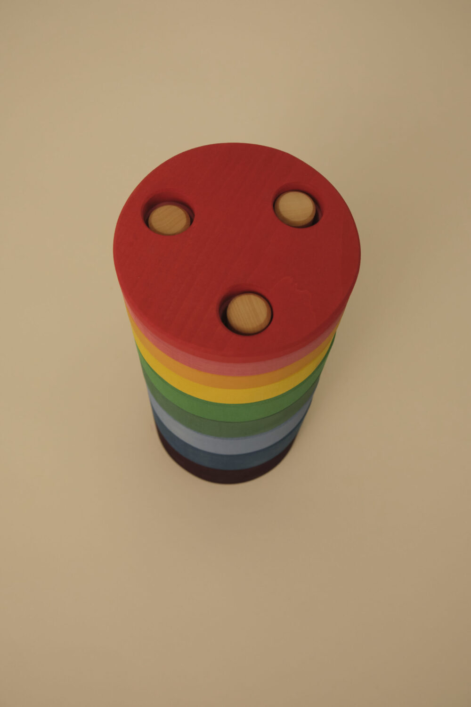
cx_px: 236
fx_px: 687
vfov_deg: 54.4
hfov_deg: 37.9
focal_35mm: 35
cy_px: 354
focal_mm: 23
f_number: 5.6
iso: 800
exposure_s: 1/250
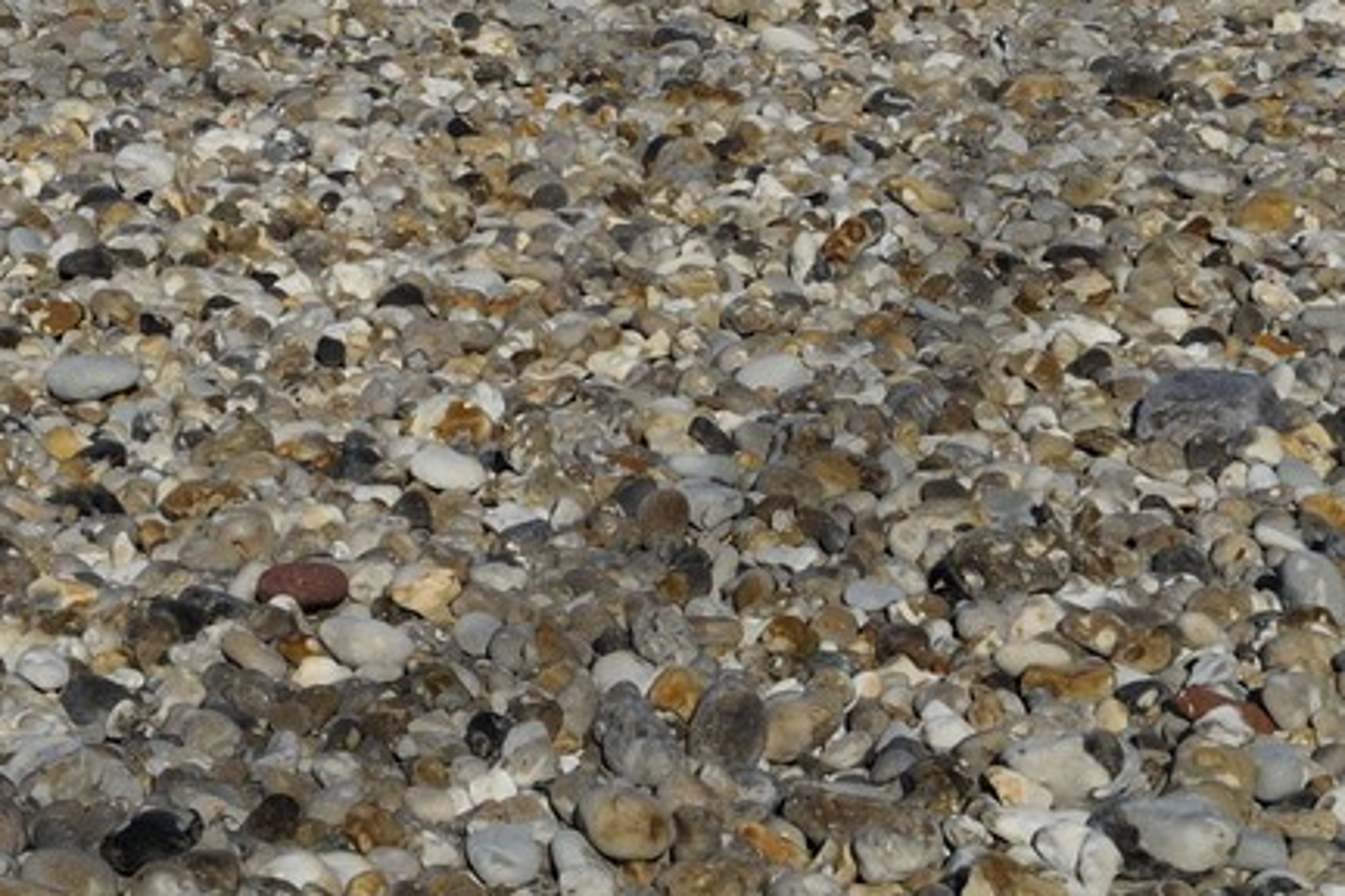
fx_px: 4707
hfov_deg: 15.9
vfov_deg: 10.5
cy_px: -404
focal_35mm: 126
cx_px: -72
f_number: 18
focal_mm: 34
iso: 200
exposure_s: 1/200
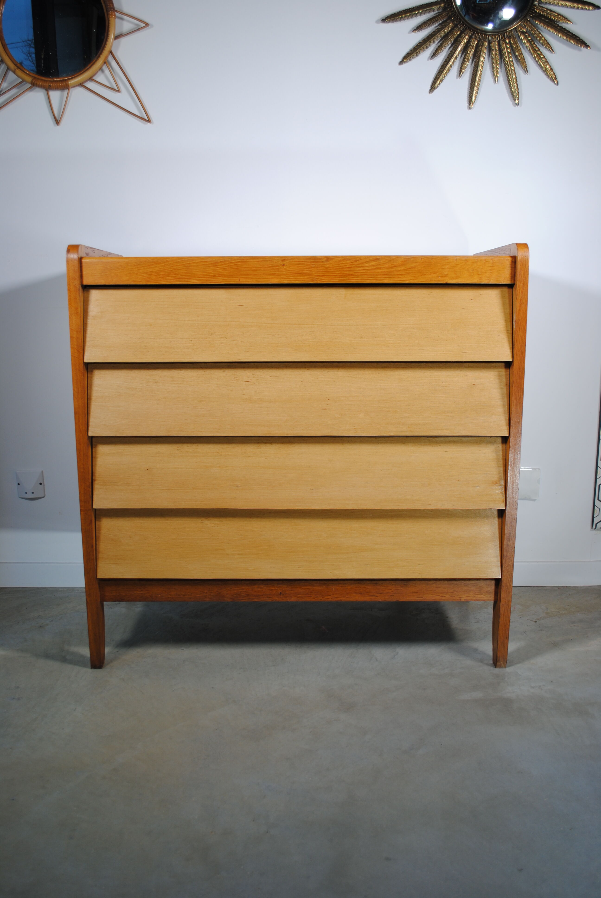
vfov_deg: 57.2
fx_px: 824
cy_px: 449
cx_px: 300
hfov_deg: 40.1
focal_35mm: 33
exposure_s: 1/20
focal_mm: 22
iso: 100
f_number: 5.6
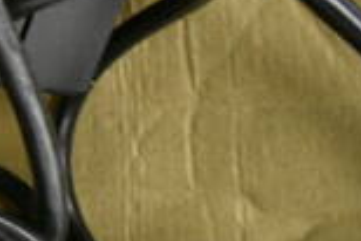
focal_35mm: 107
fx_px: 1074
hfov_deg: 15.6
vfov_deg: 12.7
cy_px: 12
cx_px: -335
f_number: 3.5
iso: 4000
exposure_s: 1/125
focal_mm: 18
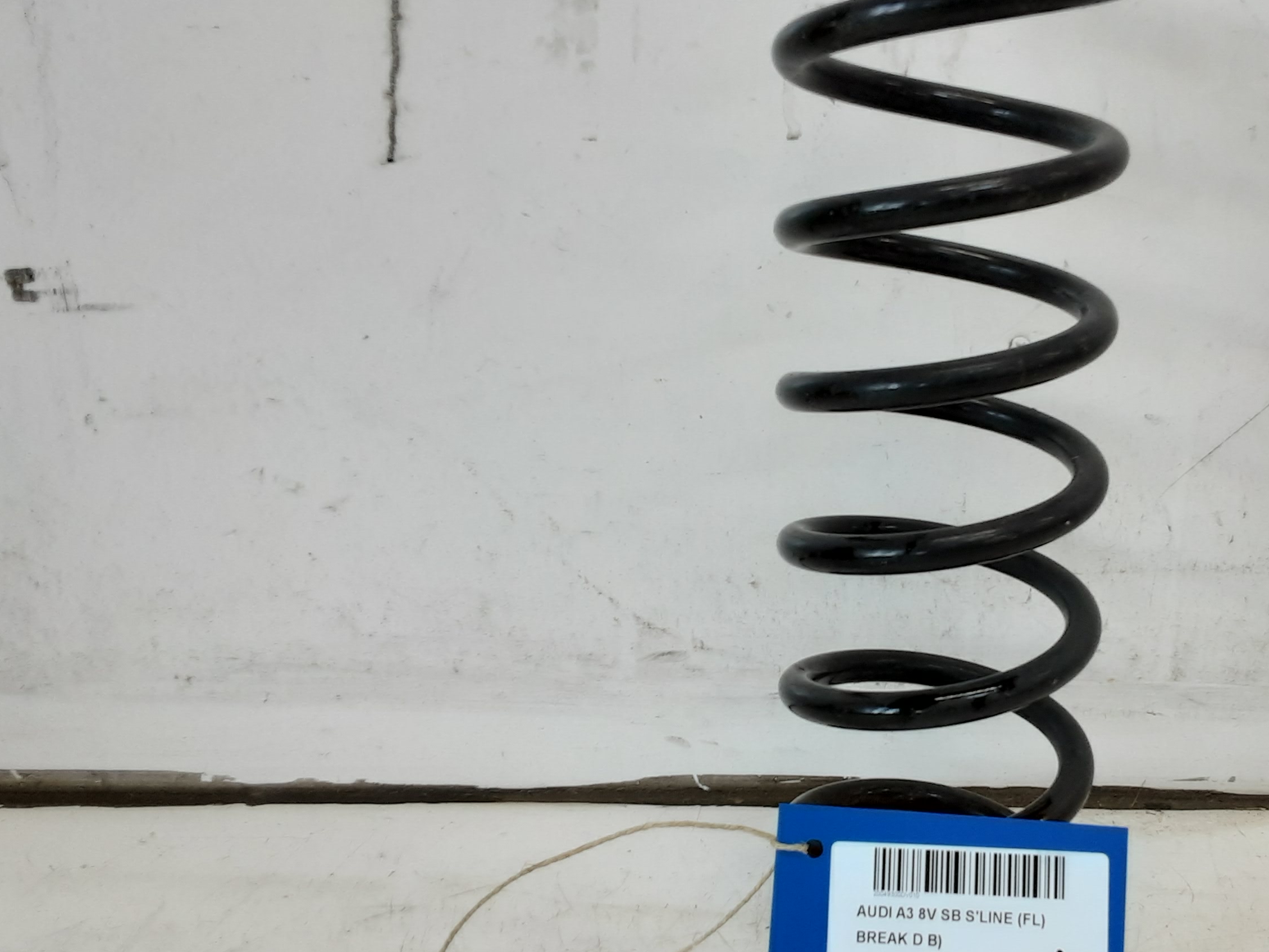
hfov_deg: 46.8
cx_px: 886
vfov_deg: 36.8
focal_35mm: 39
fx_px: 1430
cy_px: 521
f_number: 1.9
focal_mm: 2.91
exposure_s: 1/50
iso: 64
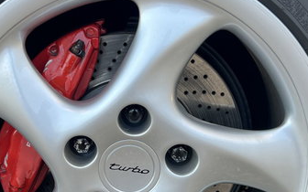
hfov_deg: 32.3
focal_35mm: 63
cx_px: 116
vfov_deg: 20.6
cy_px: 126
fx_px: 529
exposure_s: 1/133
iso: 32
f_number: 1.5
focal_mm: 5.7
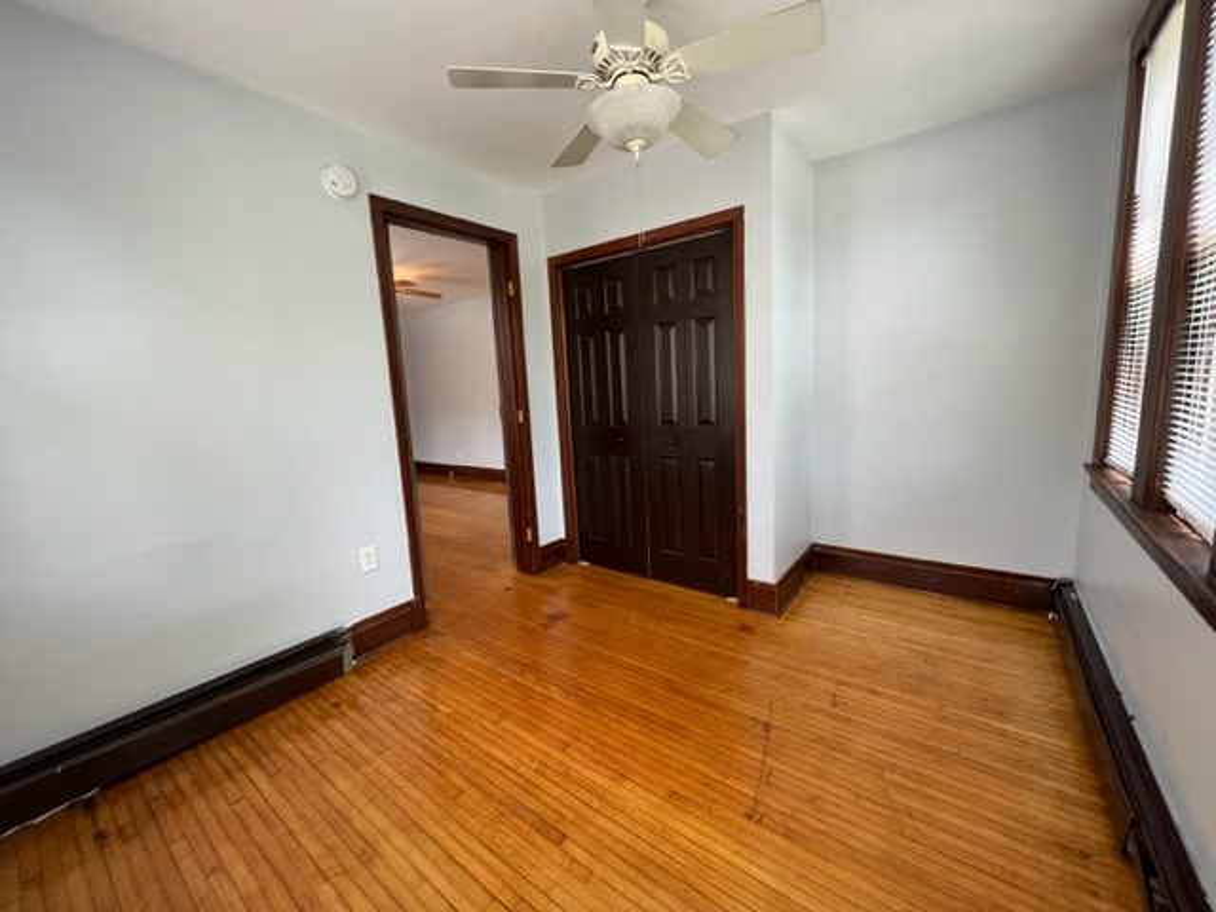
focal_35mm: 13
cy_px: 456
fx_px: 457
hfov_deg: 106.2
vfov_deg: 89.9
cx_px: 608
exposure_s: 1/99
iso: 100
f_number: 1.8
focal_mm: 1.57
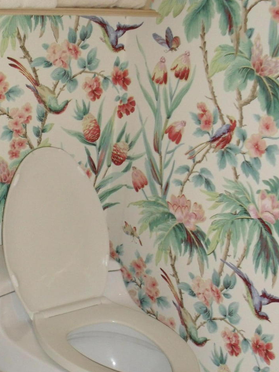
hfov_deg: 19.7
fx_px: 796
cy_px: 236
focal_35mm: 74
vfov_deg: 26.2
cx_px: 54
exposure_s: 1/45
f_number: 3.2
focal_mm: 6.3
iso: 200
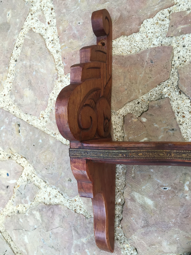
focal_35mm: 29
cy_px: 128
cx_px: 96
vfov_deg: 61.7
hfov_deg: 48.2
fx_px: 213
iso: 32
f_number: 2.2
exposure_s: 1/40
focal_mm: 4.15
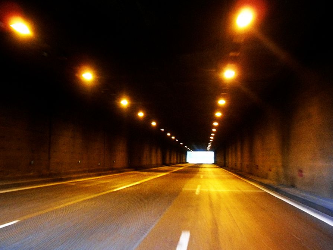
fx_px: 375
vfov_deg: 36.8
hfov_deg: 47.8
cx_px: 161
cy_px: 136
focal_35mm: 39
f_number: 2.8
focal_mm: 6
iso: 800
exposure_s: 1/58
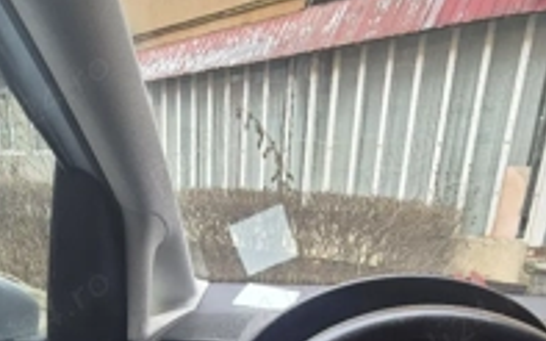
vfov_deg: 37.5
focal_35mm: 28
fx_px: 417
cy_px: 371
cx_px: 291
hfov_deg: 66.4
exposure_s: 1/100
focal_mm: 2.2
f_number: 2.2
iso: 80
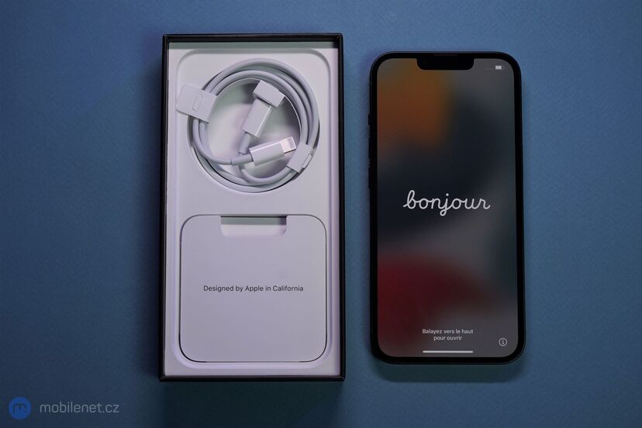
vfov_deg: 23.8
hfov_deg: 35.1
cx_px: 321
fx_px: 1016
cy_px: 214
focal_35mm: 57
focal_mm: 57
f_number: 7.1
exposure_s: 1/160
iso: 800
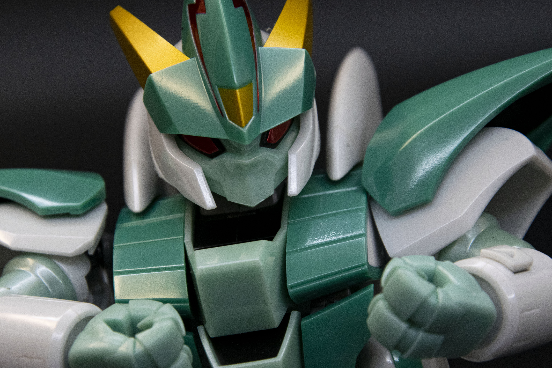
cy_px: 225
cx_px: 237
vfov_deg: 6.3
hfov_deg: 9.5
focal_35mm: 218
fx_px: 3338
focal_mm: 105
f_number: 9
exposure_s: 1/15
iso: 800
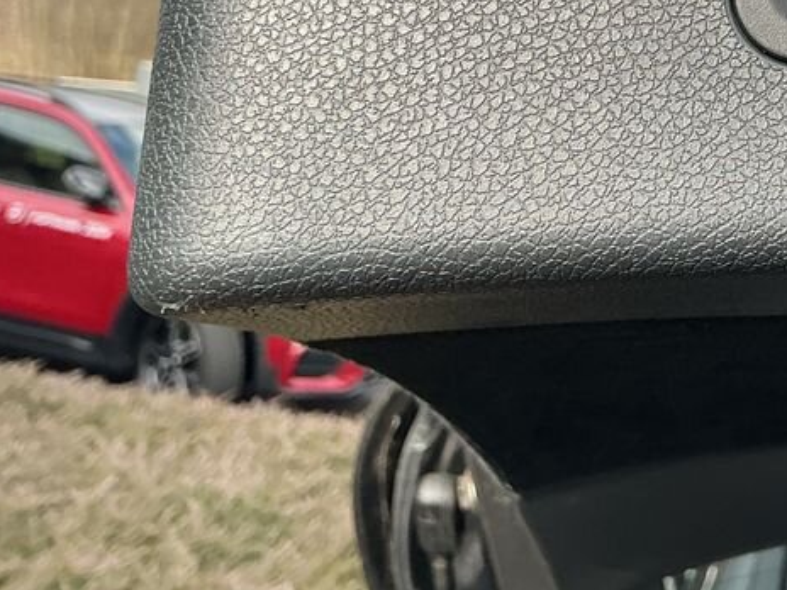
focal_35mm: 64
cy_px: -32
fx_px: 1455
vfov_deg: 21.9
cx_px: 689
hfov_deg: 29.2
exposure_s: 1/355
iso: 25
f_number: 1.8
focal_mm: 3
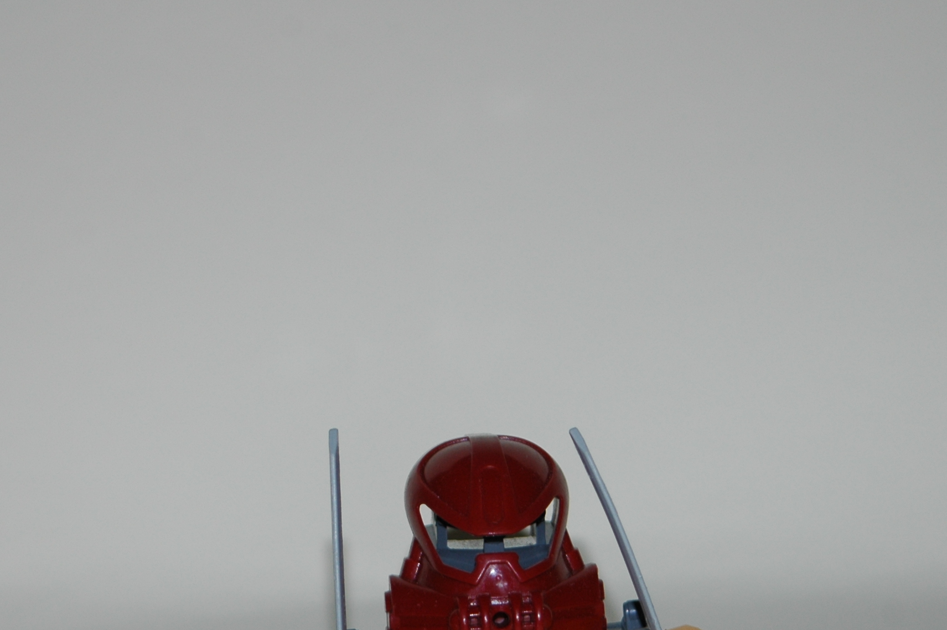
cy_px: 524
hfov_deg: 11.8
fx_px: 4574
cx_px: 483
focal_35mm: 174
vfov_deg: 7.9
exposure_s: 1/125
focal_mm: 66
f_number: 5.6
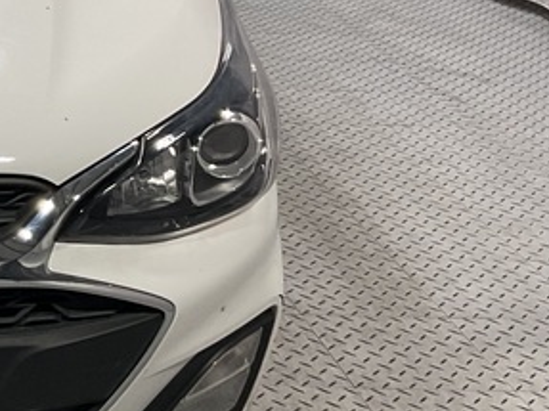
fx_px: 1538
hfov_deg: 17.9
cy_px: 107
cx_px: -291
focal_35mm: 97
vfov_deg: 15.2
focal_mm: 3
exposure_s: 1/120
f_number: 1.8
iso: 64
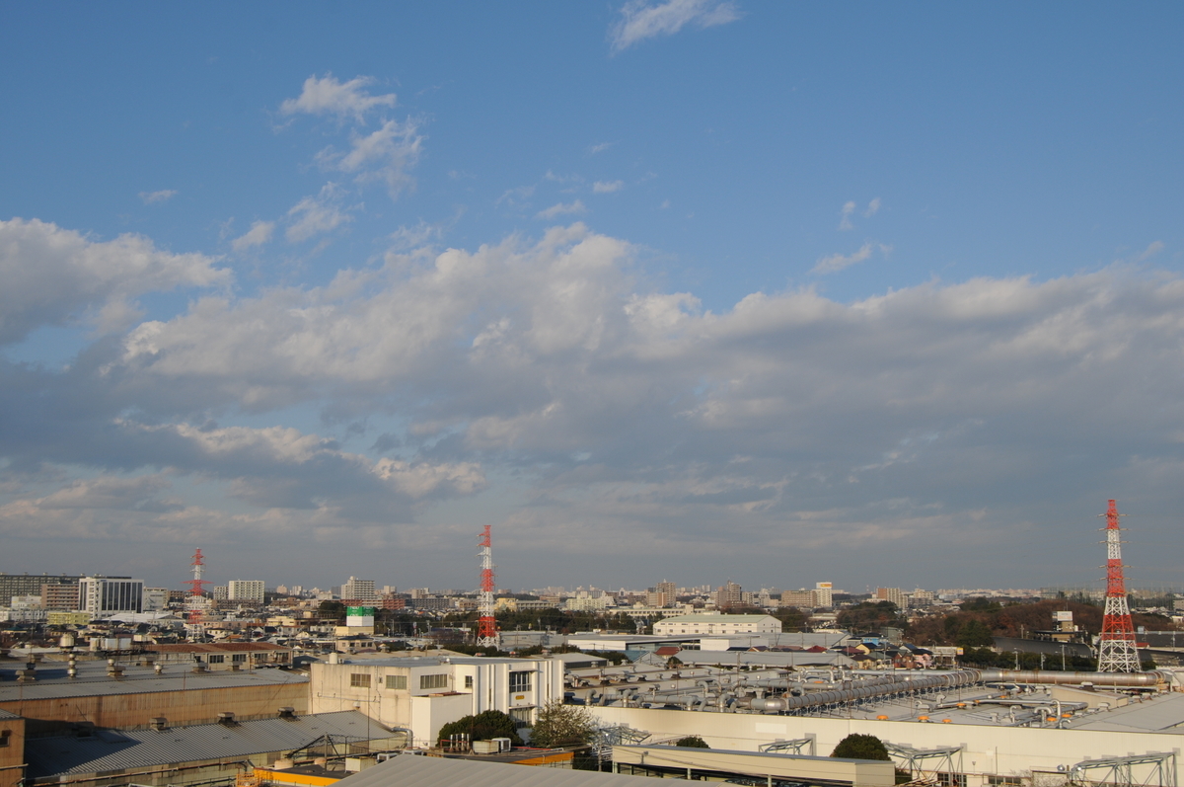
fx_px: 1281
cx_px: 592
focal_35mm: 39
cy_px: 394
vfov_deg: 34.1
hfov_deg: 49.6
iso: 200
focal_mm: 26
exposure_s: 1/640
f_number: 8
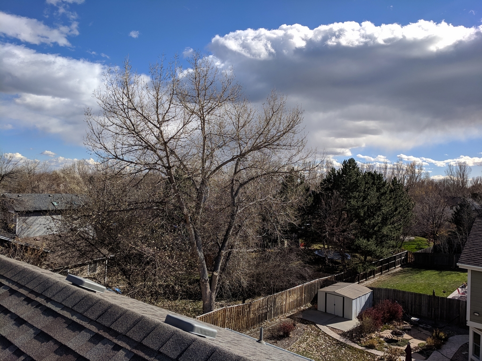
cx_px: 241
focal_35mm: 26
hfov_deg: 67.3
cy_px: 180
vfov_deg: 53.1
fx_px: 362
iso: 50
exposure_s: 1/2817
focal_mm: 4.67
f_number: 2
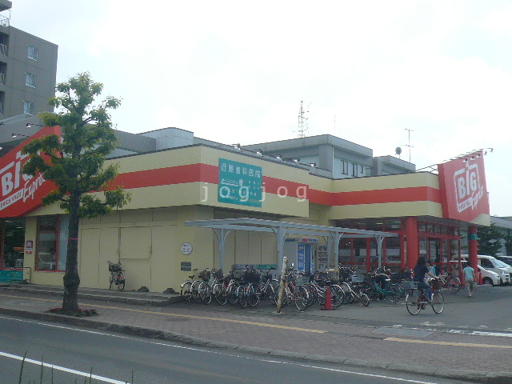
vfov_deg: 36.8
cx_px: 256
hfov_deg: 47.9
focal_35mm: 39
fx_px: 577
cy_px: 192
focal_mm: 4.6
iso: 100
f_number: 8
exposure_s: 1/250
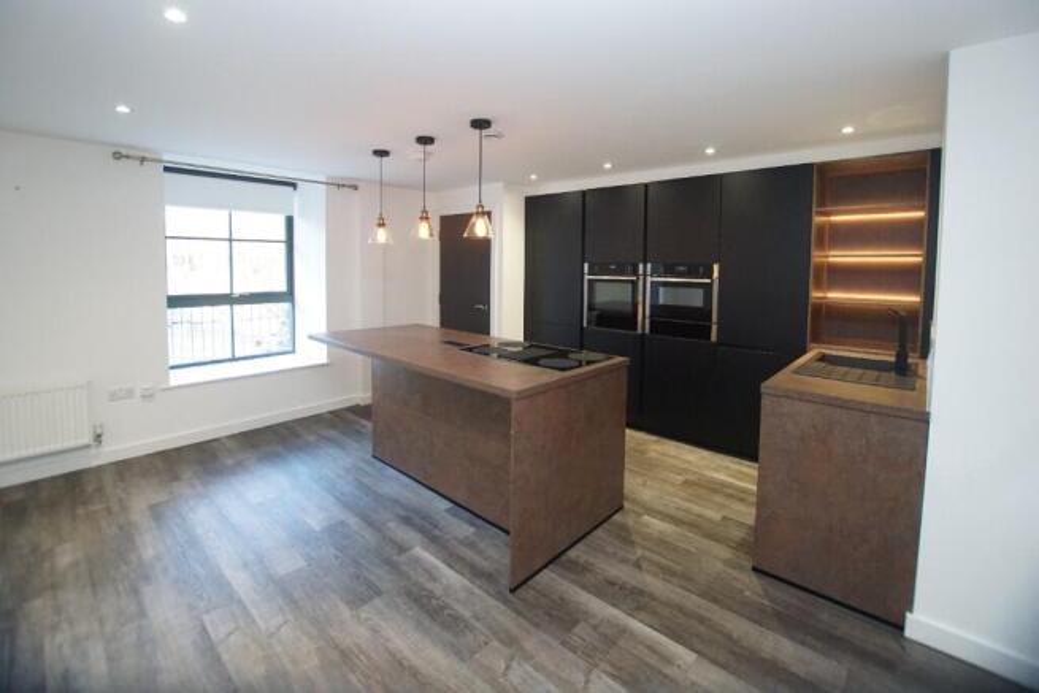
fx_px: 433
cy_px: 346
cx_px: 520
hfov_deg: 100.4
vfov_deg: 77.4
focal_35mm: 15
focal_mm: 10
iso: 2500
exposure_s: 1/160
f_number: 3.5
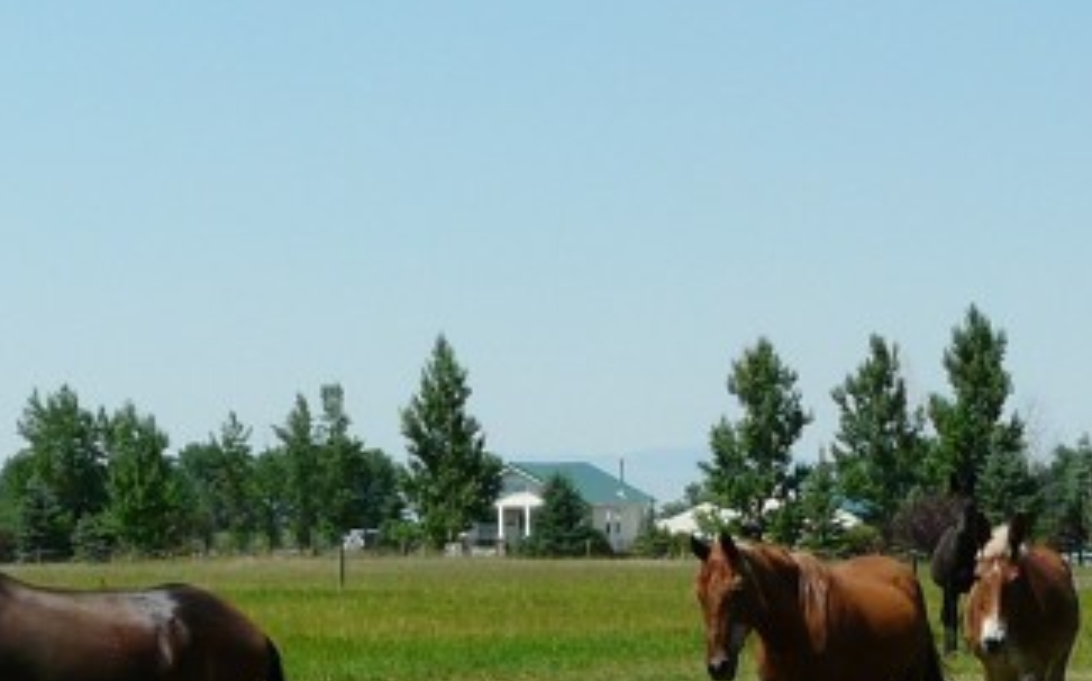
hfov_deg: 18.1
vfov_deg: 11.4
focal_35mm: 114
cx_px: 883
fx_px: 3390
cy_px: 610
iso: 100
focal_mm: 5.6
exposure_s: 1/400
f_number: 5.6
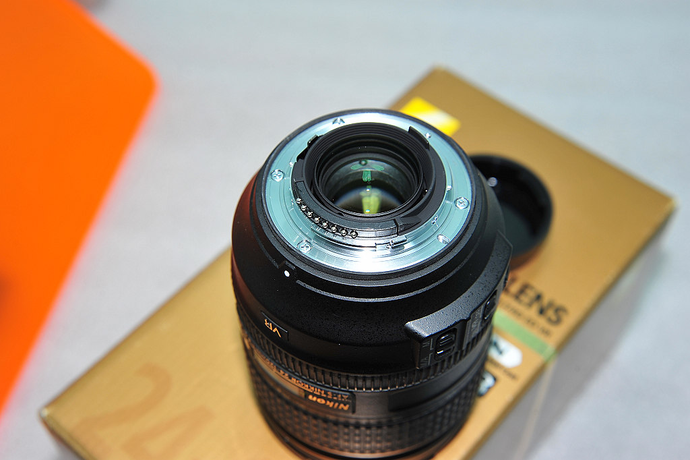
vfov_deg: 26.0
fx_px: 996
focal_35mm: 52
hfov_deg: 38.2
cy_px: 230
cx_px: 345
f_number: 8
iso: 200
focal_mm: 52
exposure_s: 1/60
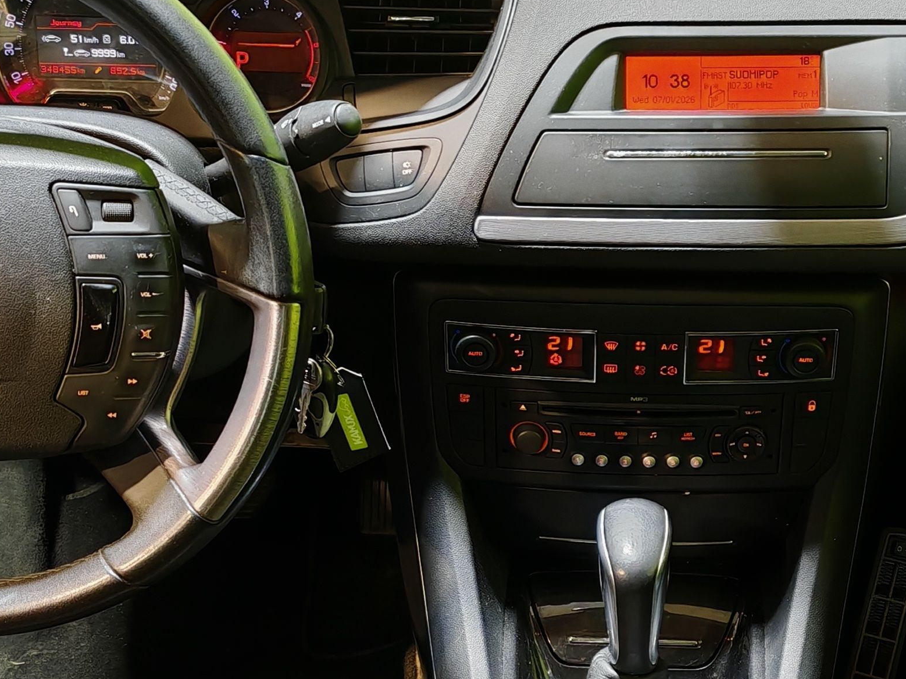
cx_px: 598
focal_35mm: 71
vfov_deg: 20.6
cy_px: 503
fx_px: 1858
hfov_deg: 27.3
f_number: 1.4
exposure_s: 1/33
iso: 125
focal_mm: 6.83
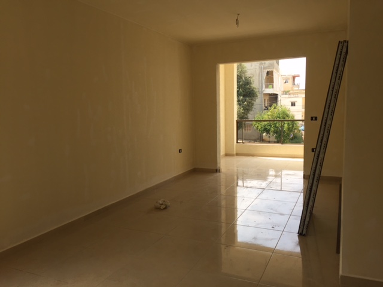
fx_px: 321
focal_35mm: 29
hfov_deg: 61.7
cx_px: 192
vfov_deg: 48.2
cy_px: 144
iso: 32
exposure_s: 1/527
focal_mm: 4.15
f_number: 2.2
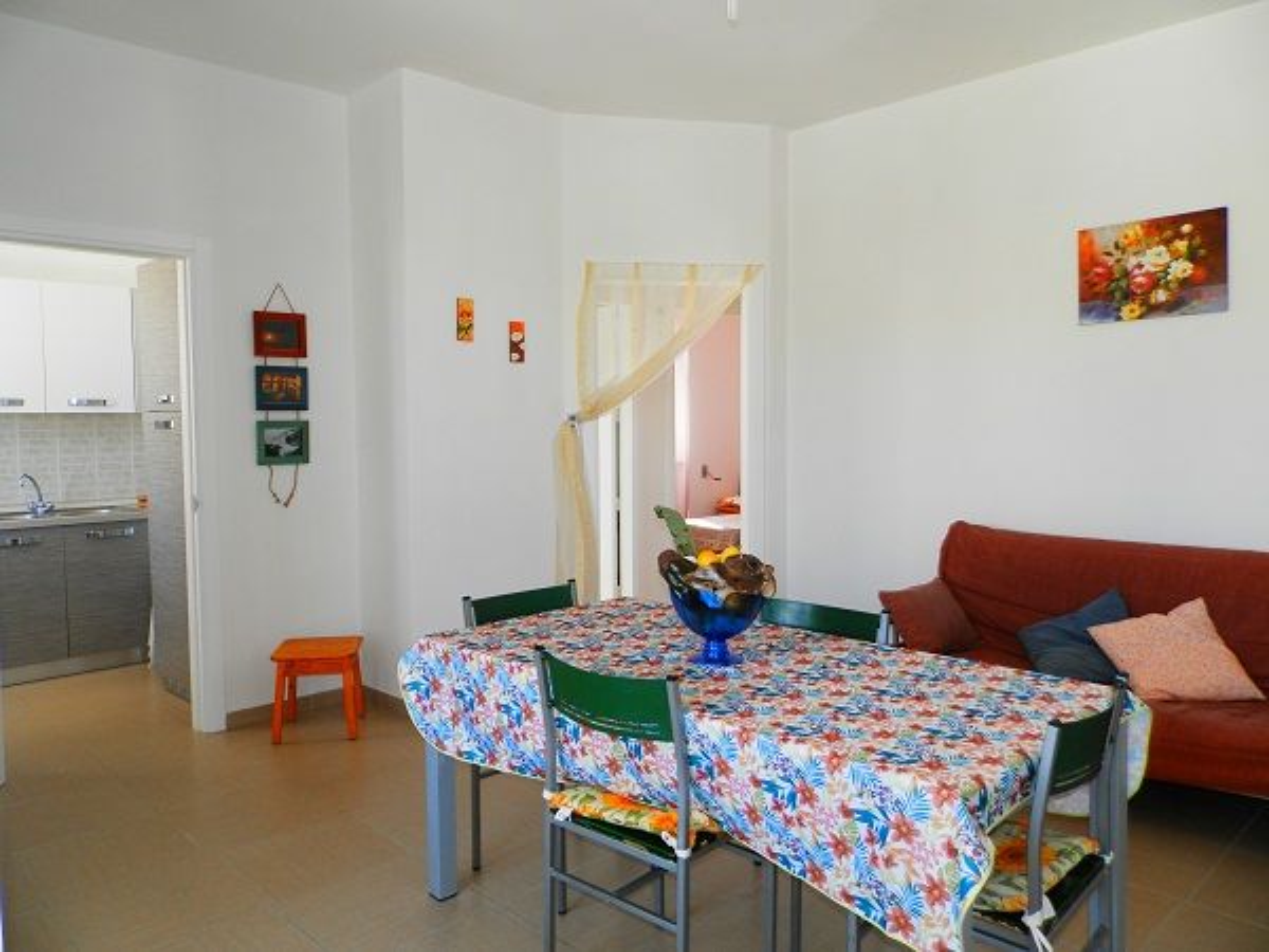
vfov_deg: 54.9
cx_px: 634
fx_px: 916
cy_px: 476
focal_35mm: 25
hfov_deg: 69.4
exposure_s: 1/40
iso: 80
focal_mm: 4.5
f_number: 3.1
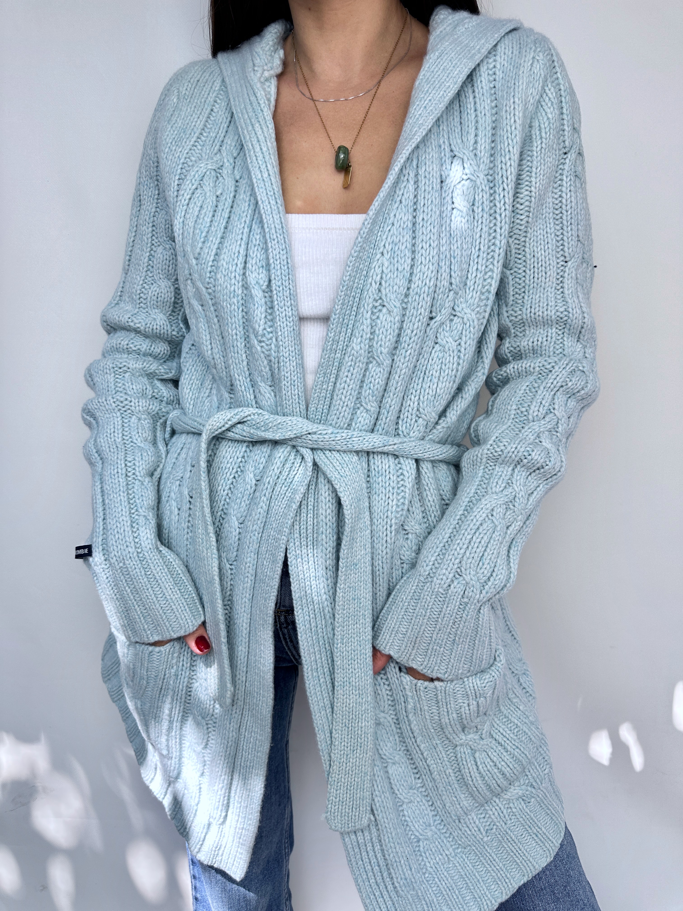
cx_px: 342
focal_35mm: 24
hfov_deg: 56.8
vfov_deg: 71.6
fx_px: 631
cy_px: 456
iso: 80
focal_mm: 6.86
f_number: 1.78
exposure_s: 1/424
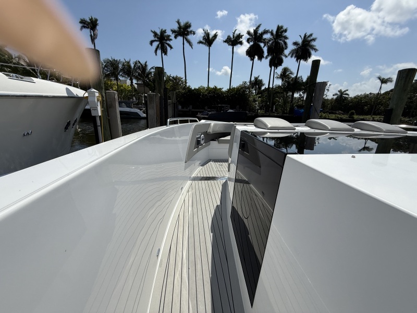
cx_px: 208
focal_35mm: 14
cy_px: 156
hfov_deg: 102.1
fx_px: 169
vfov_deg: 85.7
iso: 50
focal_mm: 2.22
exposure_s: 1/5155
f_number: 2.2
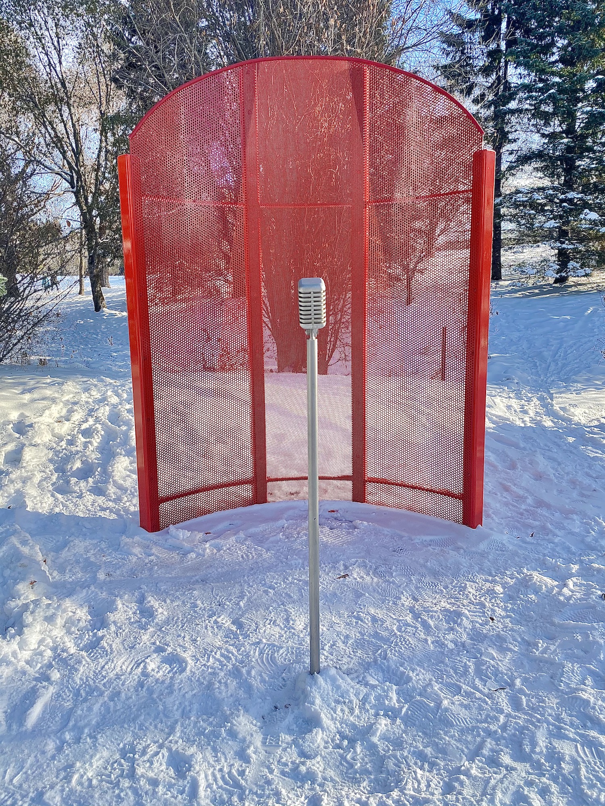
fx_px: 606
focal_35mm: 26
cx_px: 302
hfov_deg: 53.1
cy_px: 403
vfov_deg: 67.3
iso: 32
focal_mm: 4.25
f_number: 1.8
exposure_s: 1/1429
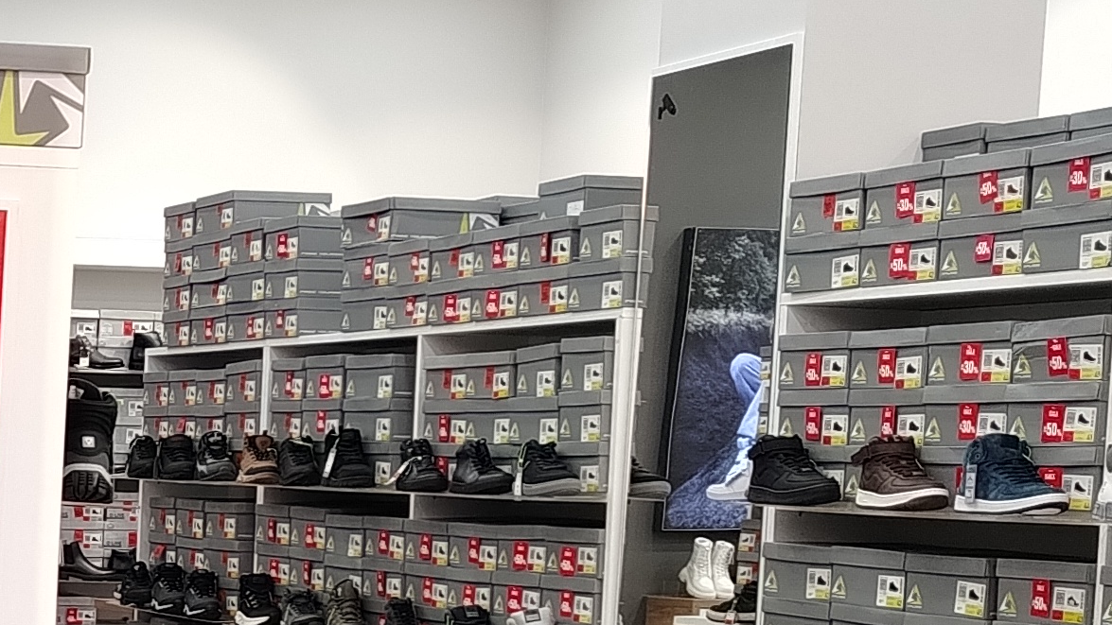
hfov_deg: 21.2
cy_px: 643
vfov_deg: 13.4
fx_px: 2624
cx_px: -416
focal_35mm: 89
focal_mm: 5.25
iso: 221
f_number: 1.75
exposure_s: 1/50
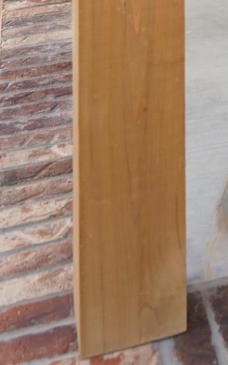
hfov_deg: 11.9
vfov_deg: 16.1
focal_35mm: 100
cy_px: -368
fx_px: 995
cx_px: 428
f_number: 4.5
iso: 100
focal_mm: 24
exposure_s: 1/250
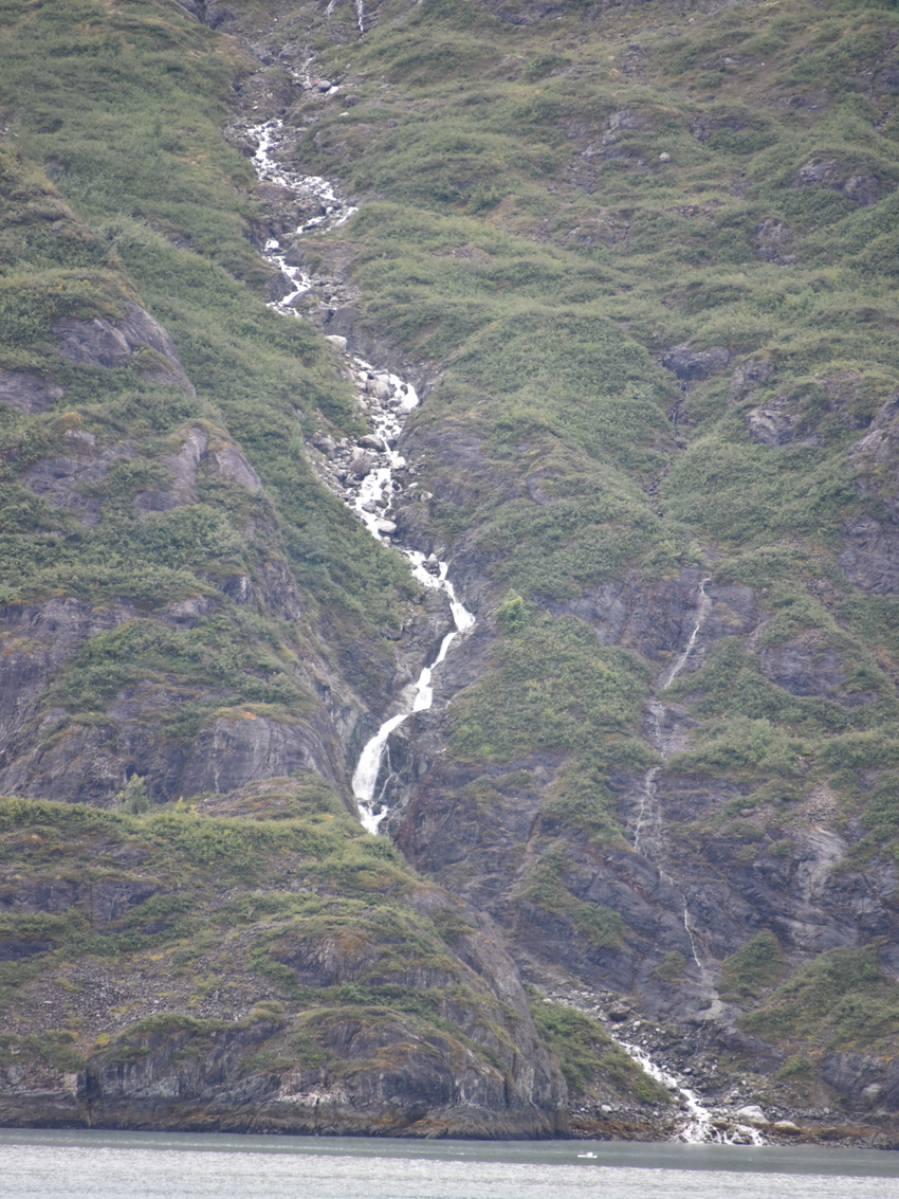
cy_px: 548
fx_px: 11286
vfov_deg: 6.1
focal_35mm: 326
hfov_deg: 4.6
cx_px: 451
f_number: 5.6
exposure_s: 1/640
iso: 1250
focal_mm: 300
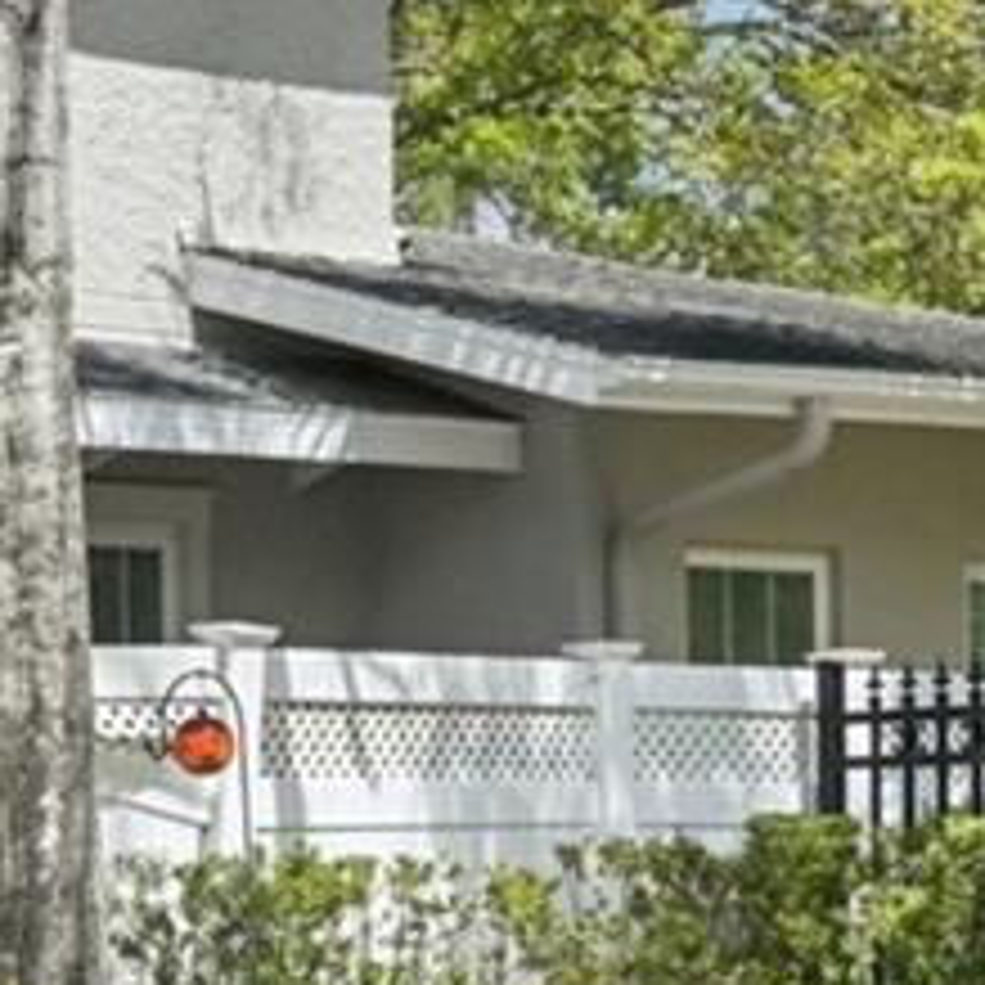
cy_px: 778
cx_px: -301
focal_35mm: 124
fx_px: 3992
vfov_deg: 14.0
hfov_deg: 13.5
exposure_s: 1/1250
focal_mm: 20
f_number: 8
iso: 400
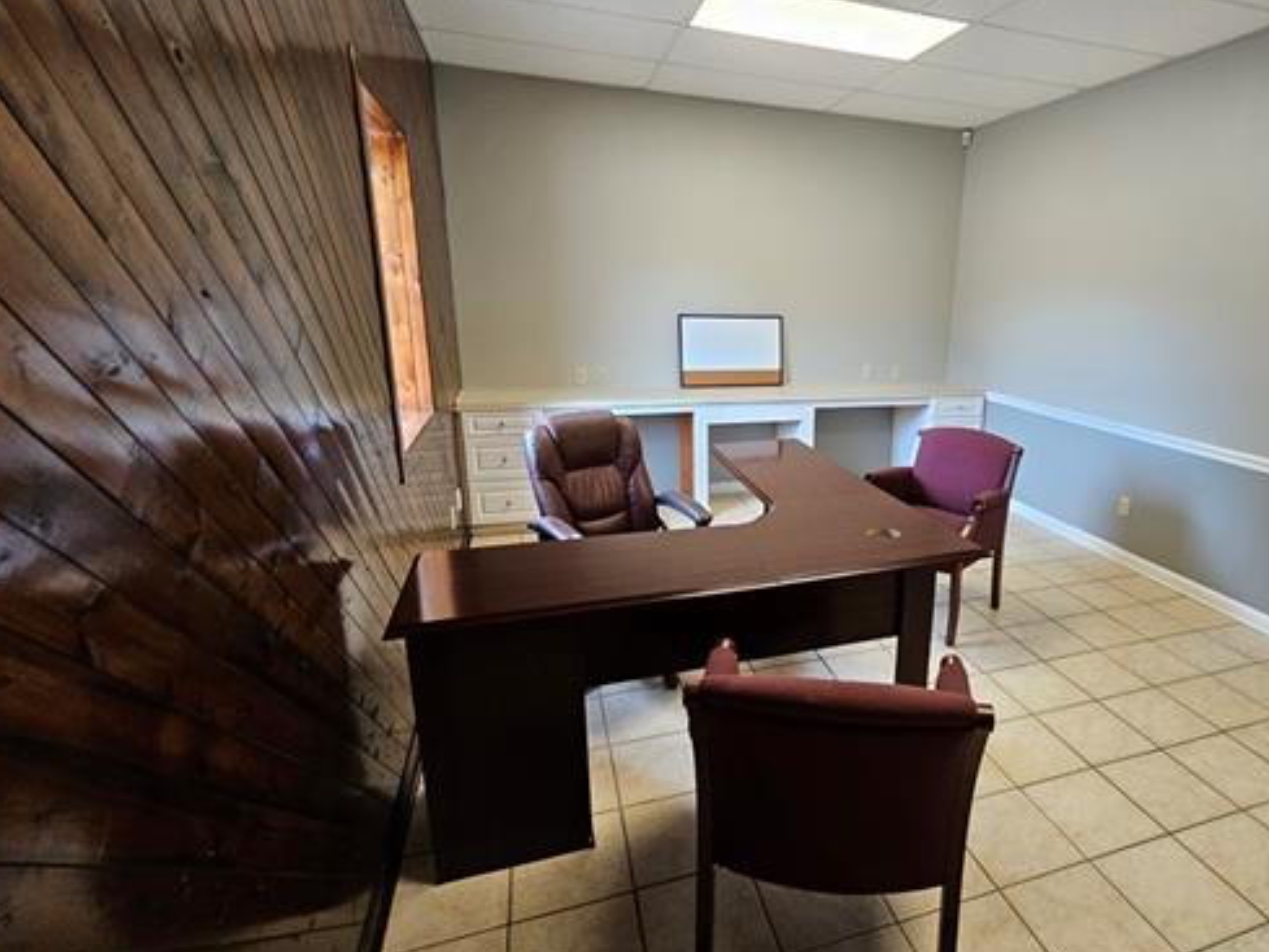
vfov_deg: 74.7
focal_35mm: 17
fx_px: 623
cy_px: 467
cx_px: 797
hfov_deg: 89.1
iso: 250
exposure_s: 1/60
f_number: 2.2
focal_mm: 2.2
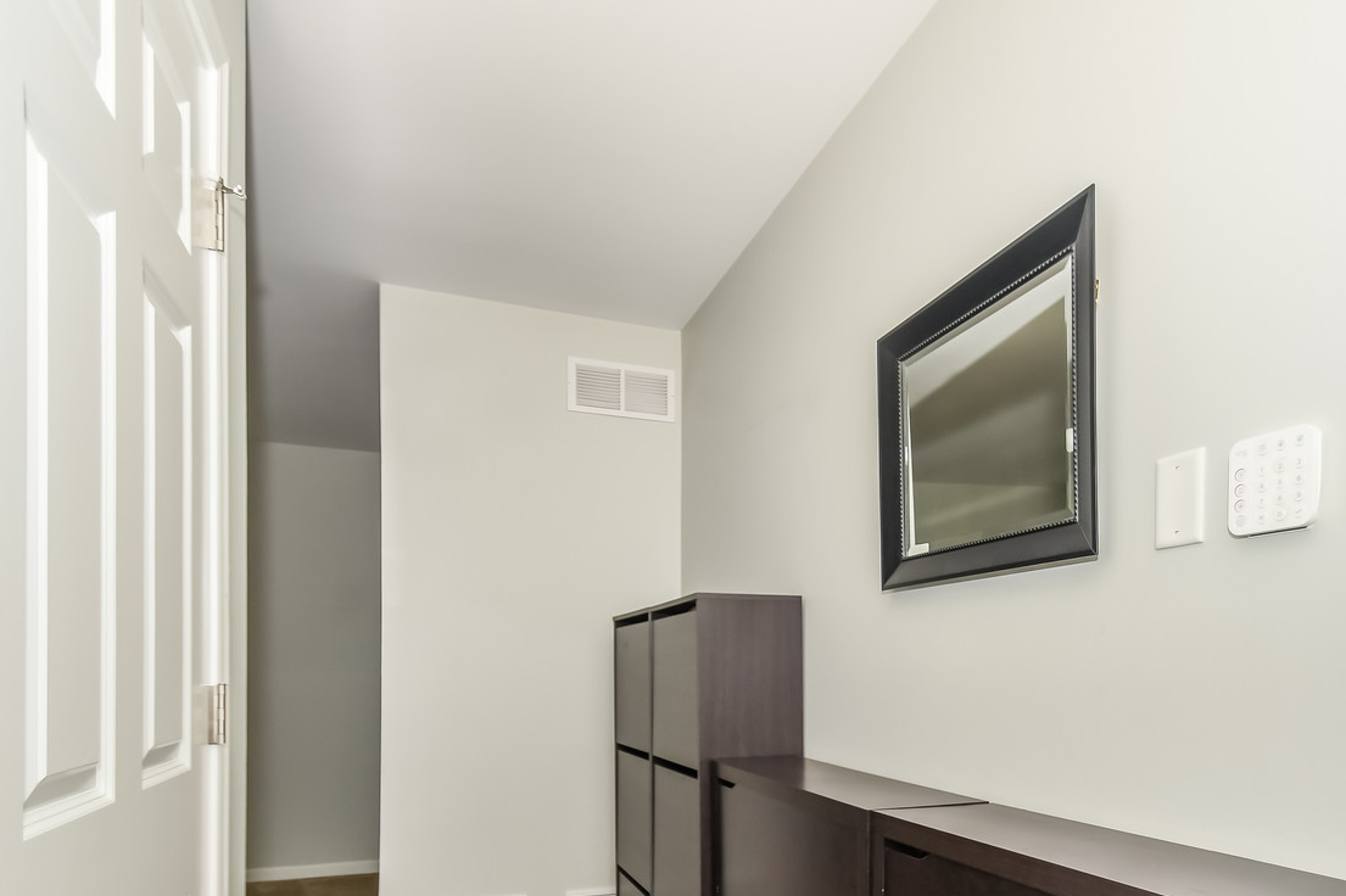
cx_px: 775
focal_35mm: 22
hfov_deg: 78.1
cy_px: 625
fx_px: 822
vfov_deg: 55.5
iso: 400
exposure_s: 1/1250
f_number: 8
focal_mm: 10
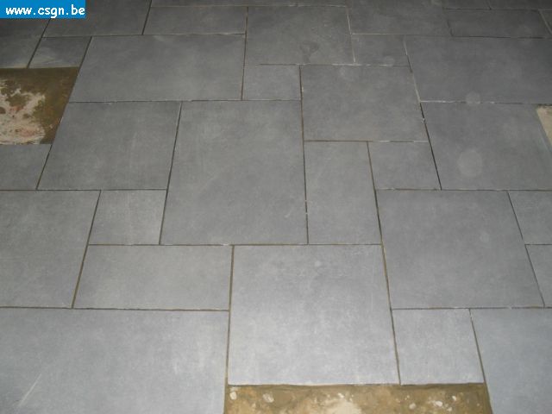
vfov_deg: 40.7
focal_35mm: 35
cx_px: 276
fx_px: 558
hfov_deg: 52.6
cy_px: 207
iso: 200
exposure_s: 1/45
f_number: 3.2
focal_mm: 6.3
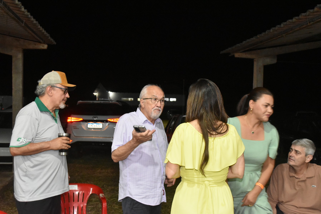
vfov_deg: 34.3
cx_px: 160
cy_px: 107
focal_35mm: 39
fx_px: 348
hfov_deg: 49.5
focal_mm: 26
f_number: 5
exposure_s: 1/80
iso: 5000
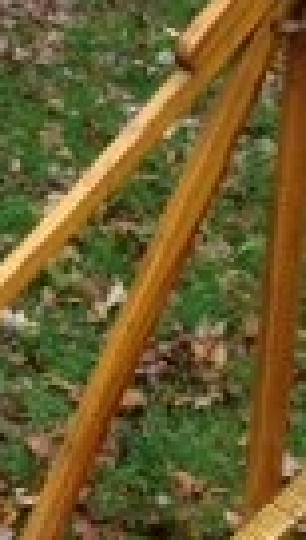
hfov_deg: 7.0
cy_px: 560
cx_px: -322
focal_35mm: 169
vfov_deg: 12.5
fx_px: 2426
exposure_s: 1/120
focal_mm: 4.12
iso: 80
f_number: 2.4
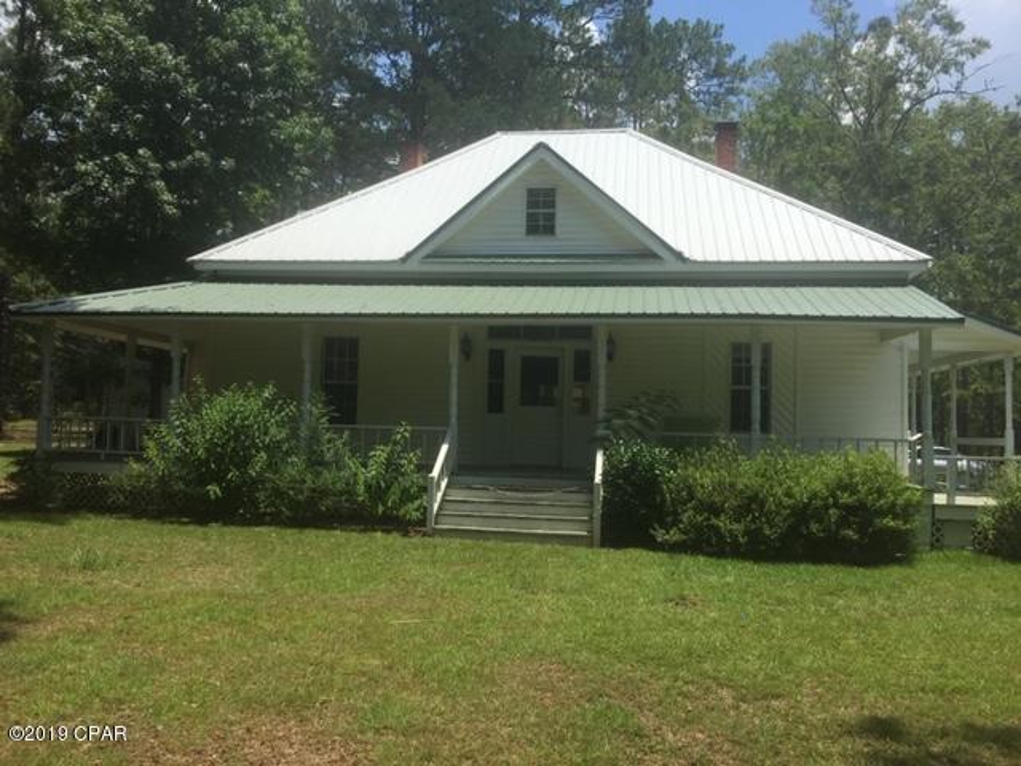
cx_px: 510
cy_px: 383
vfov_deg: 48.2
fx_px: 855
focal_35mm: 29
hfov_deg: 61.7
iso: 32
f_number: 2.2
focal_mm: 4.15
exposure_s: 1/2083
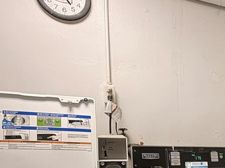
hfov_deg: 33.7
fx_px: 299
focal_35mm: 46
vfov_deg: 29.2
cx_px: 268
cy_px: 172
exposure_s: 1/40
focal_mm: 2.22
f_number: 2.2
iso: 640
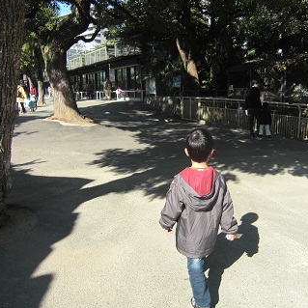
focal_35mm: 34
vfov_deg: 48.4
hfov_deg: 48.3
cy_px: 152
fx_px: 342
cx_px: 174
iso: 50
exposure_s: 1/500
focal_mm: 4.9
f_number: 2.6
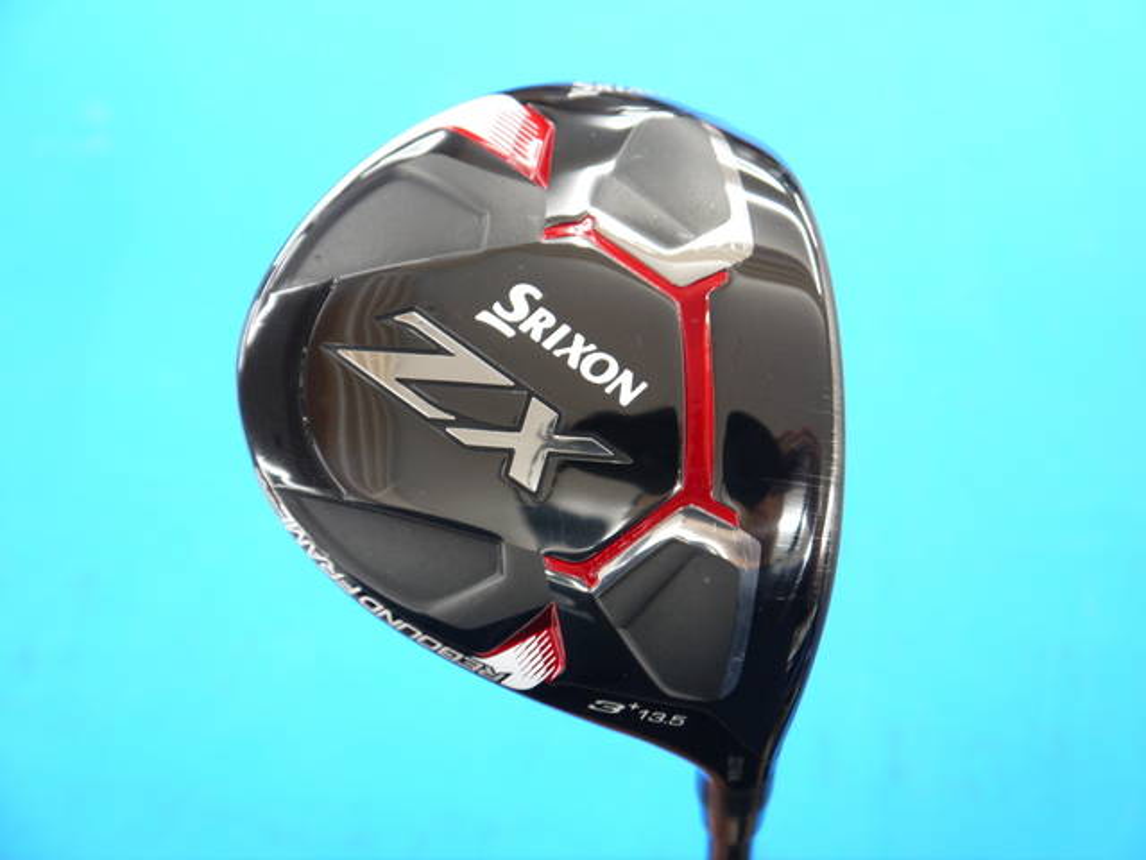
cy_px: 430
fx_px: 1722
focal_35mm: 52
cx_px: 573
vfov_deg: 28.0
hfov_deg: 36.8
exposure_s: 1/60
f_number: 4.7
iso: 800
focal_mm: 26
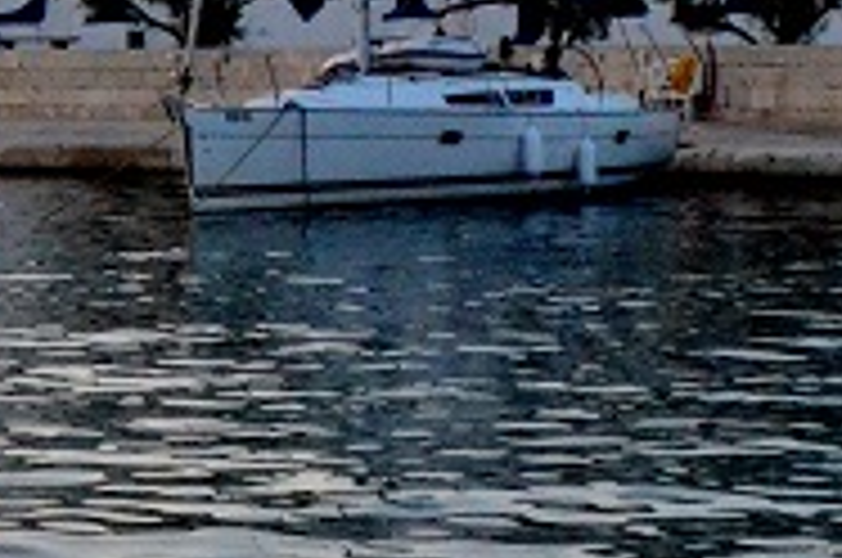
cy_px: -173
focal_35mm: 192
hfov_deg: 10.7
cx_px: 597
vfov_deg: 7.1
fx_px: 4483
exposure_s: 1/3200
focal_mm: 24
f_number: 4
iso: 5000
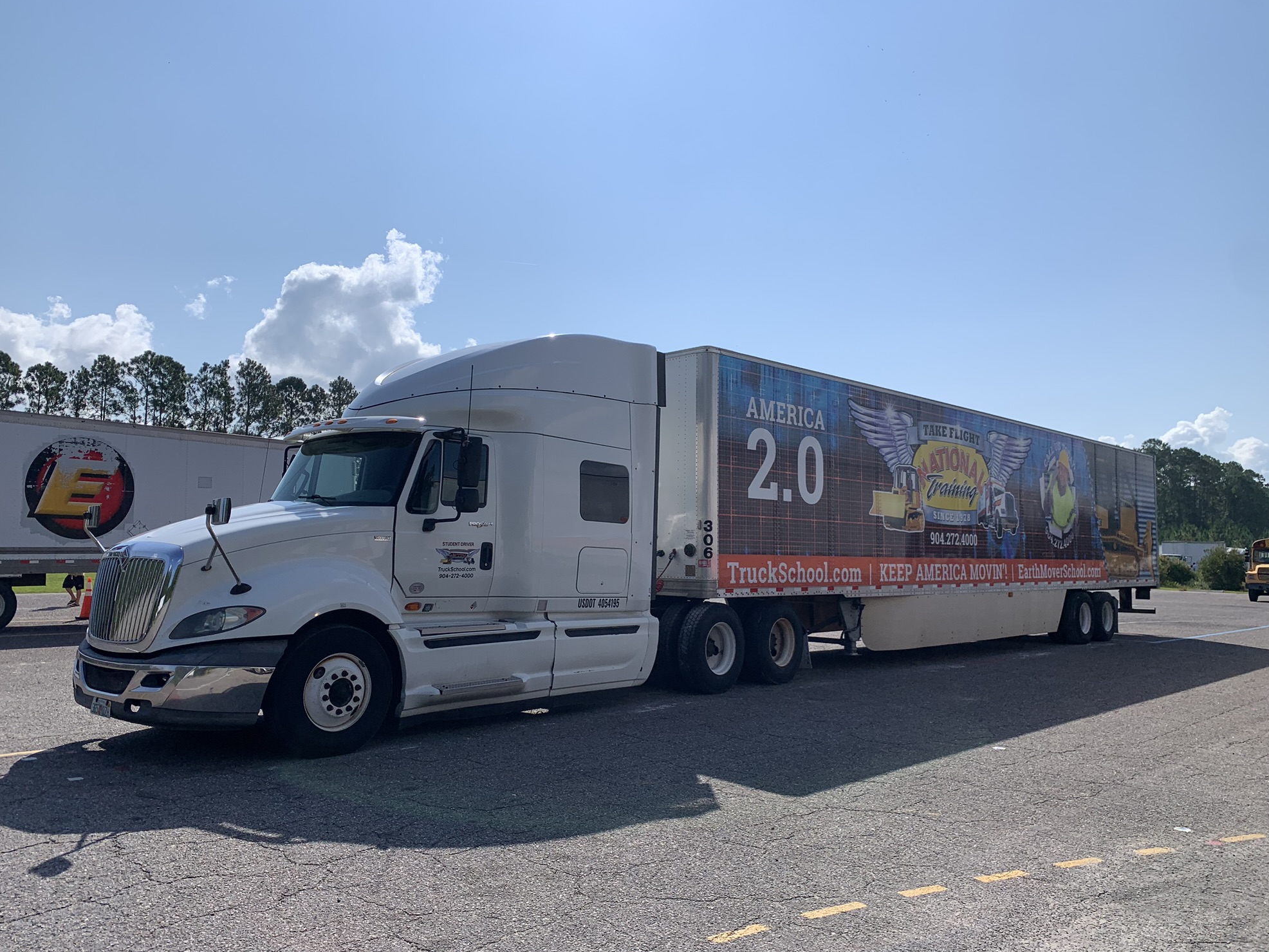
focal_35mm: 27
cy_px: 486
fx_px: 990
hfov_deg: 65.3
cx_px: 618
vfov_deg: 51.4
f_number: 1.8
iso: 25
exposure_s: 1/5405
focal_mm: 4.25
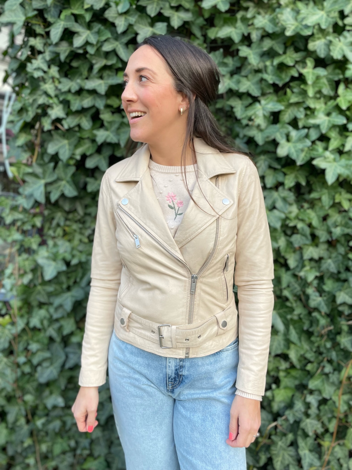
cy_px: 235
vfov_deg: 67.3
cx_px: 176
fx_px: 353
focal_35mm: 26
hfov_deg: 53.0
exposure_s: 1/128
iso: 32
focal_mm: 4.2
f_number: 1.6
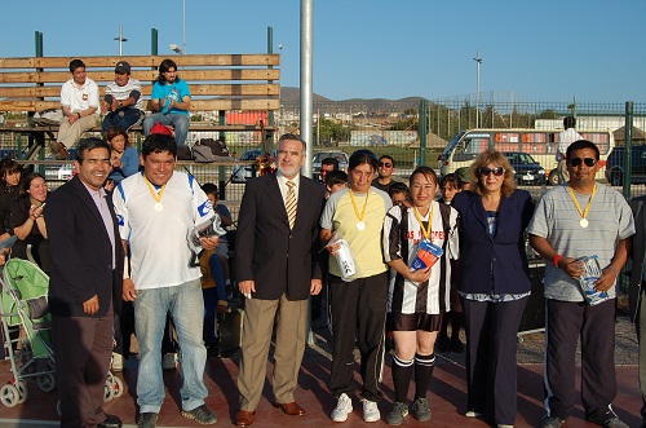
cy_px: 214
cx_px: 323
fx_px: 645
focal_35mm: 36
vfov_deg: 36.7
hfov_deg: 53.2
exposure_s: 1/400
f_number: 10
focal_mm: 24
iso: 200
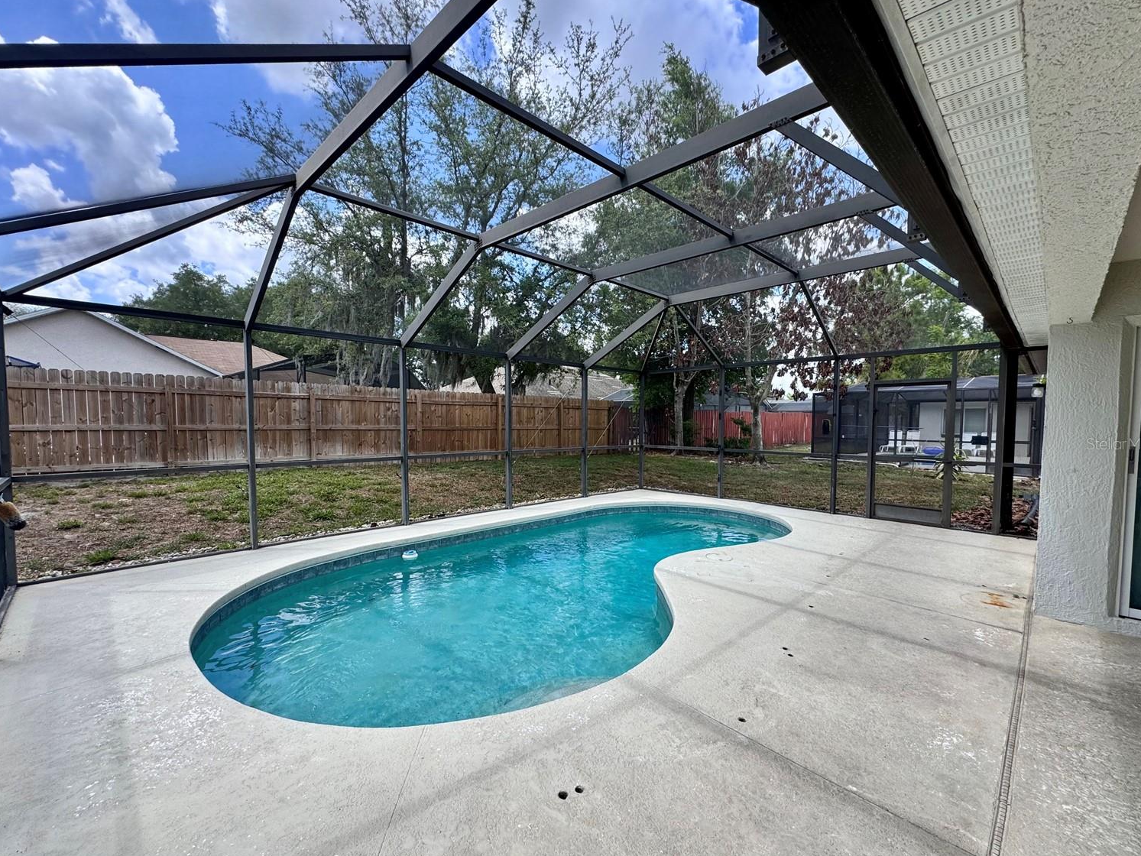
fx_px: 494
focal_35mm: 15
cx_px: 547
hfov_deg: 98.1
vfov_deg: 81.7
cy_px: 443
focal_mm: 2.22
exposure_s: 1/464
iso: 40
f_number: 2.2
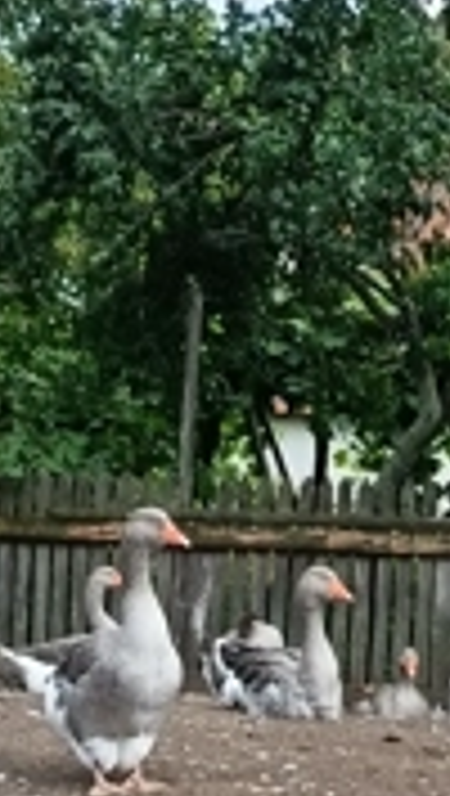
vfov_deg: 17.4
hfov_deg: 9.9
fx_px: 2601
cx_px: 374
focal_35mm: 123
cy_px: 486
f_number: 1.75
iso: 148
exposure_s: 1/100
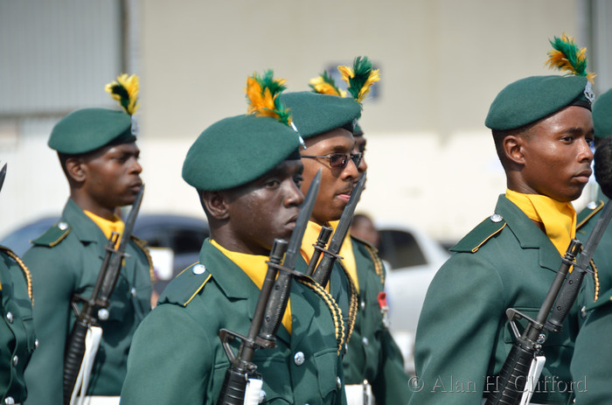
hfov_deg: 8.1
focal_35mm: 255
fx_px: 4324
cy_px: 202
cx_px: 306
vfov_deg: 5.4
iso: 125
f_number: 5.6
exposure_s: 1/400
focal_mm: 170
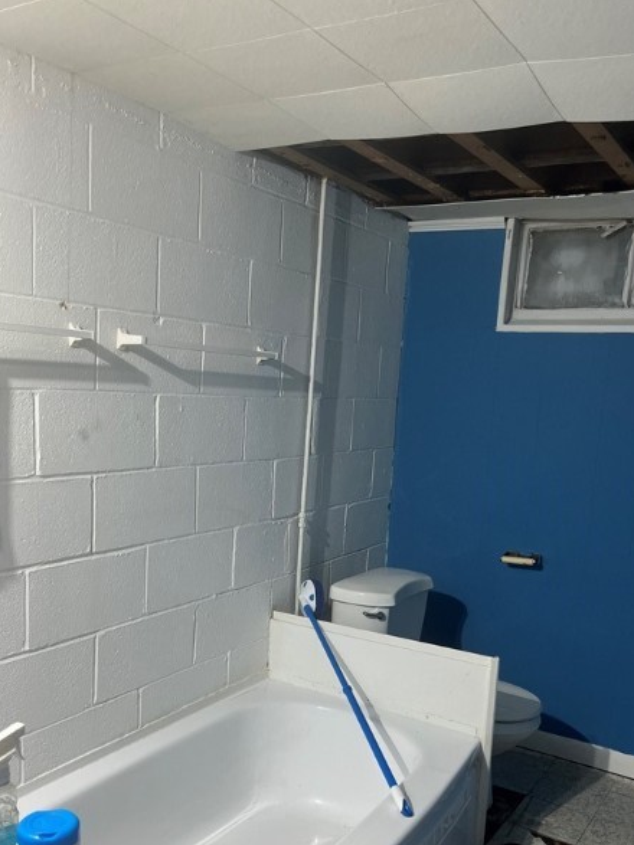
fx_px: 831
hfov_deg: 41.7
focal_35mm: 34
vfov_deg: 53.4
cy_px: 524
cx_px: 285
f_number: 1.6
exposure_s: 1/120
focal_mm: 5.1
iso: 125
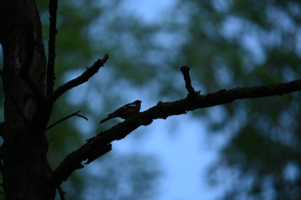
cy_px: 100
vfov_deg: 2.7
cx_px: 150
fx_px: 4178
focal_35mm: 500
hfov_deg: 4.1
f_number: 6.7
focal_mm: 500
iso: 100
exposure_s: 1/160
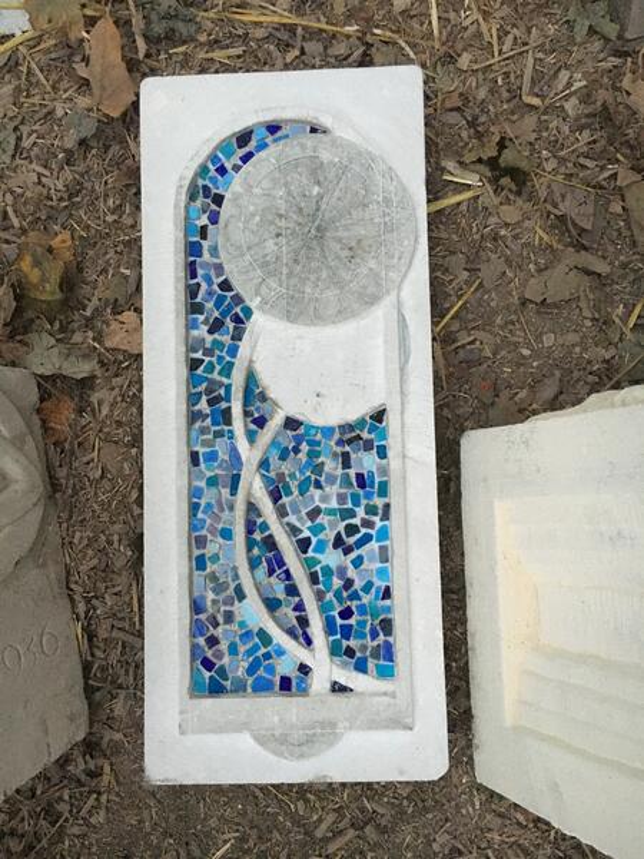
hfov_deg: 48.2
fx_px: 719
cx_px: 322
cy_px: 430
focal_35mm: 29
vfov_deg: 61.7
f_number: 2.2
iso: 320
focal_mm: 4.15
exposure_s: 1/17
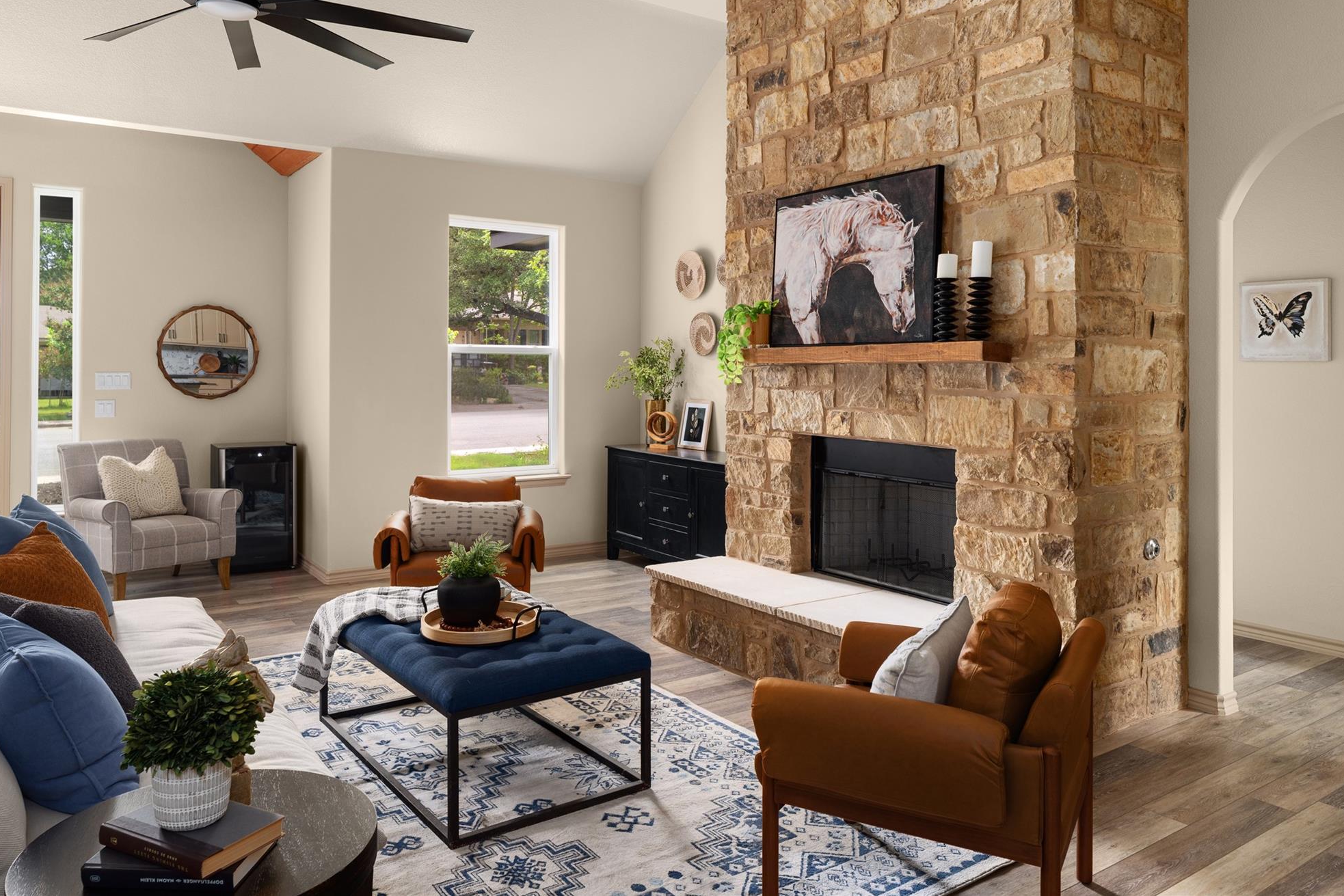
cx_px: 653
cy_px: 430
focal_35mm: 25
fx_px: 933
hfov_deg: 71.5
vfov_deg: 51.3
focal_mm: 24
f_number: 8
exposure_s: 1/100
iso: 400
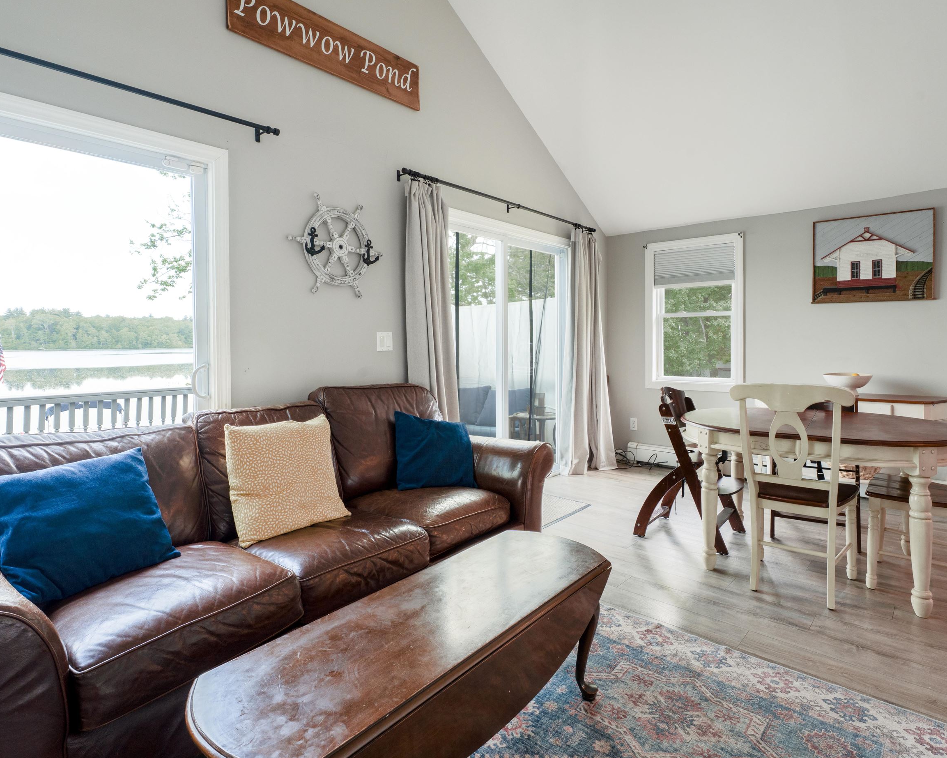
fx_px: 561
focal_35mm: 20
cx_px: 491
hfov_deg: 80.3
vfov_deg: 68.0
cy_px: 345
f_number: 10
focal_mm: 16
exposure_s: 1/8
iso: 400
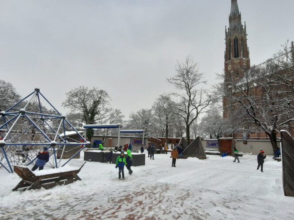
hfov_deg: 81.7
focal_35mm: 20
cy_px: 111
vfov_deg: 65.9
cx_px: 152
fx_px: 170
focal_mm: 1.74
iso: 40
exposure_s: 1/617
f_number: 2.2
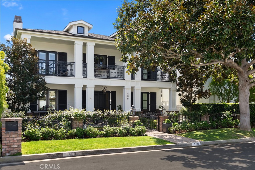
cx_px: 128
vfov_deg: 37.9
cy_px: 85
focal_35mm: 35
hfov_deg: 54.4
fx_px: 248
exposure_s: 1/100
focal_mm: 35
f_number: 9
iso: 640
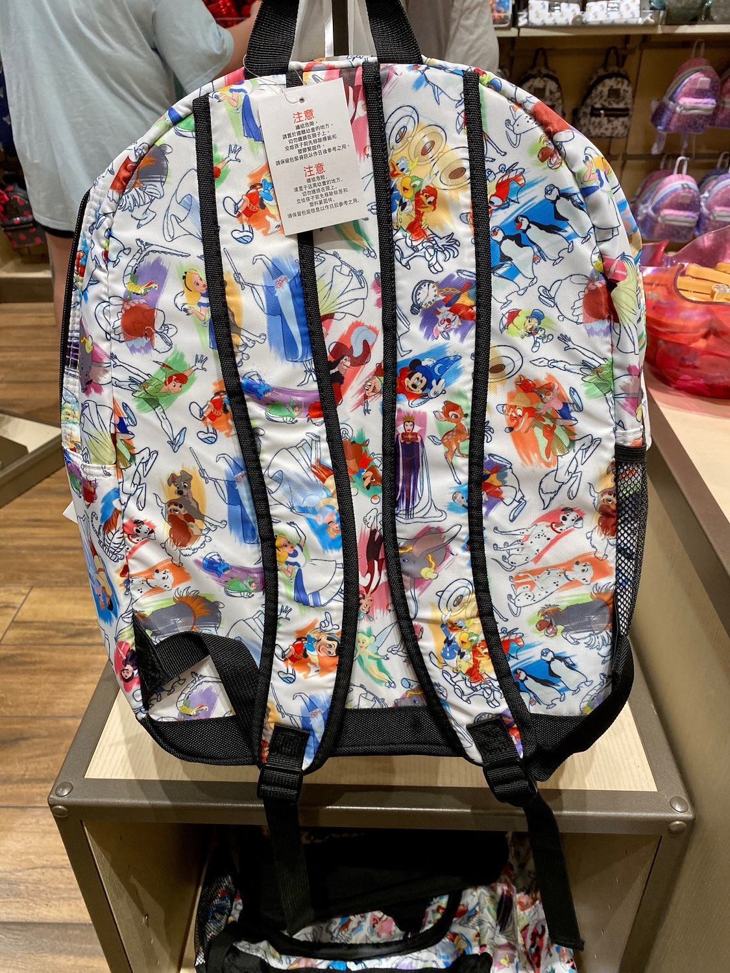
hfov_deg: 53.1
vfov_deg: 67.3
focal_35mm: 26
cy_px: 486
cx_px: 365
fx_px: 731
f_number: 1.8
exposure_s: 1/120
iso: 125
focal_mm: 4.25
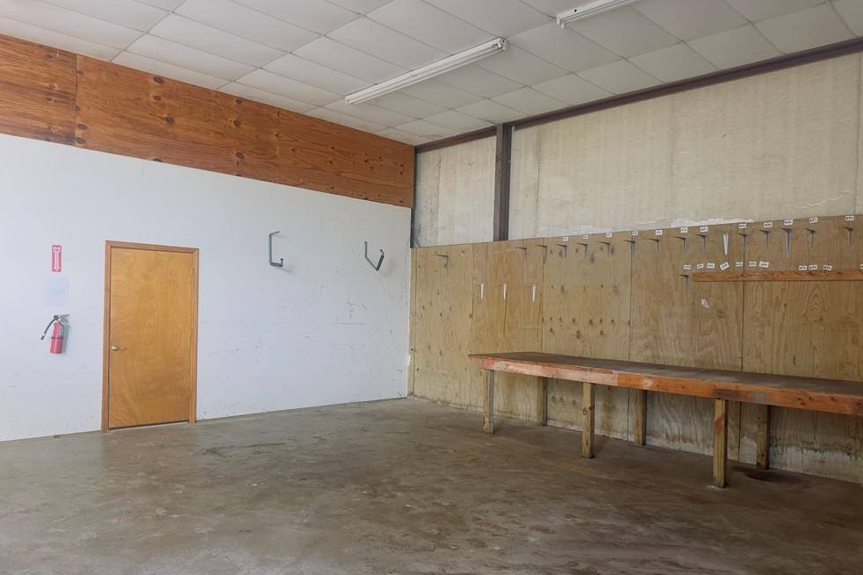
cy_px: 309
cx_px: 422
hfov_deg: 69.4
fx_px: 623
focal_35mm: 26
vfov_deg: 49.5
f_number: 1.78
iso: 125
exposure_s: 1/120
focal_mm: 6.86
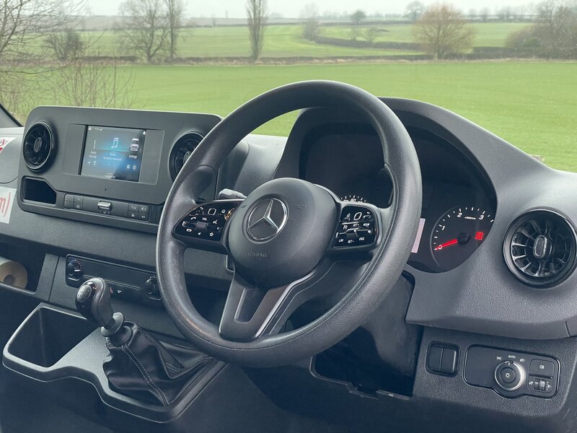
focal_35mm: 52
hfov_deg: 36.8
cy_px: 216
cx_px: 288
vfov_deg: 28.0
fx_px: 867
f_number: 2
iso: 200
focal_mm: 6
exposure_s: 1/70
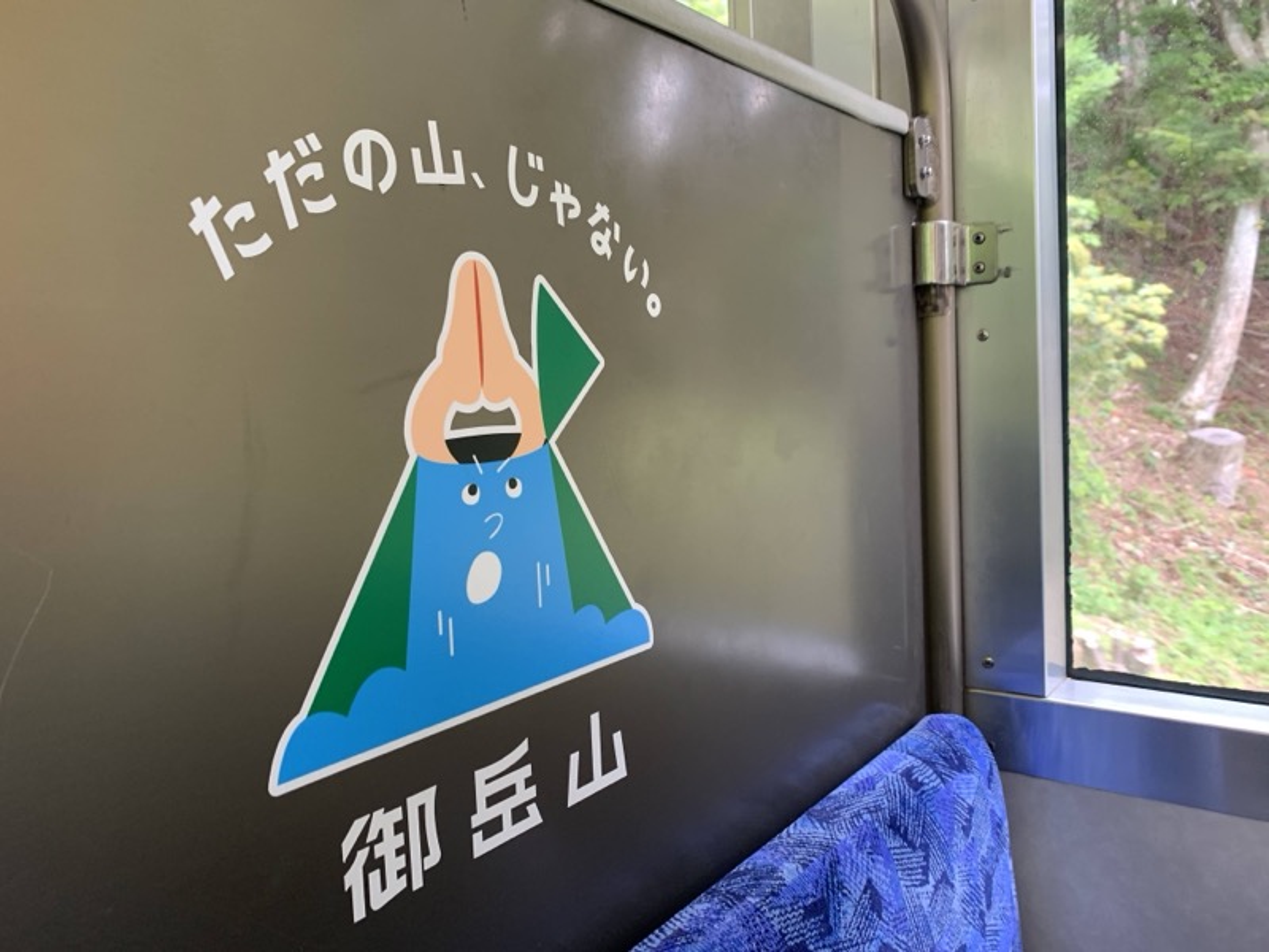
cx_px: 634
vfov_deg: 53.1
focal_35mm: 26
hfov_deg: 67.3
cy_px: 476
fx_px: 953
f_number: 1.8
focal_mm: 4.25
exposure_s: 1/60
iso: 100
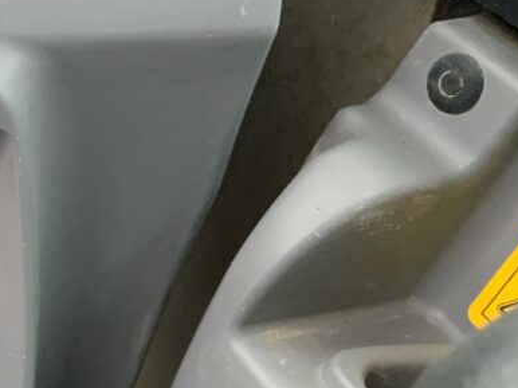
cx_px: -132
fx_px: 1152
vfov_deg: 19.1
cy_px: 262
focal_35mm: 77
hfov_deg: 22.9
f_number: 1.8
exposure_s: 1/60
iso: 250
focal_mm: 3
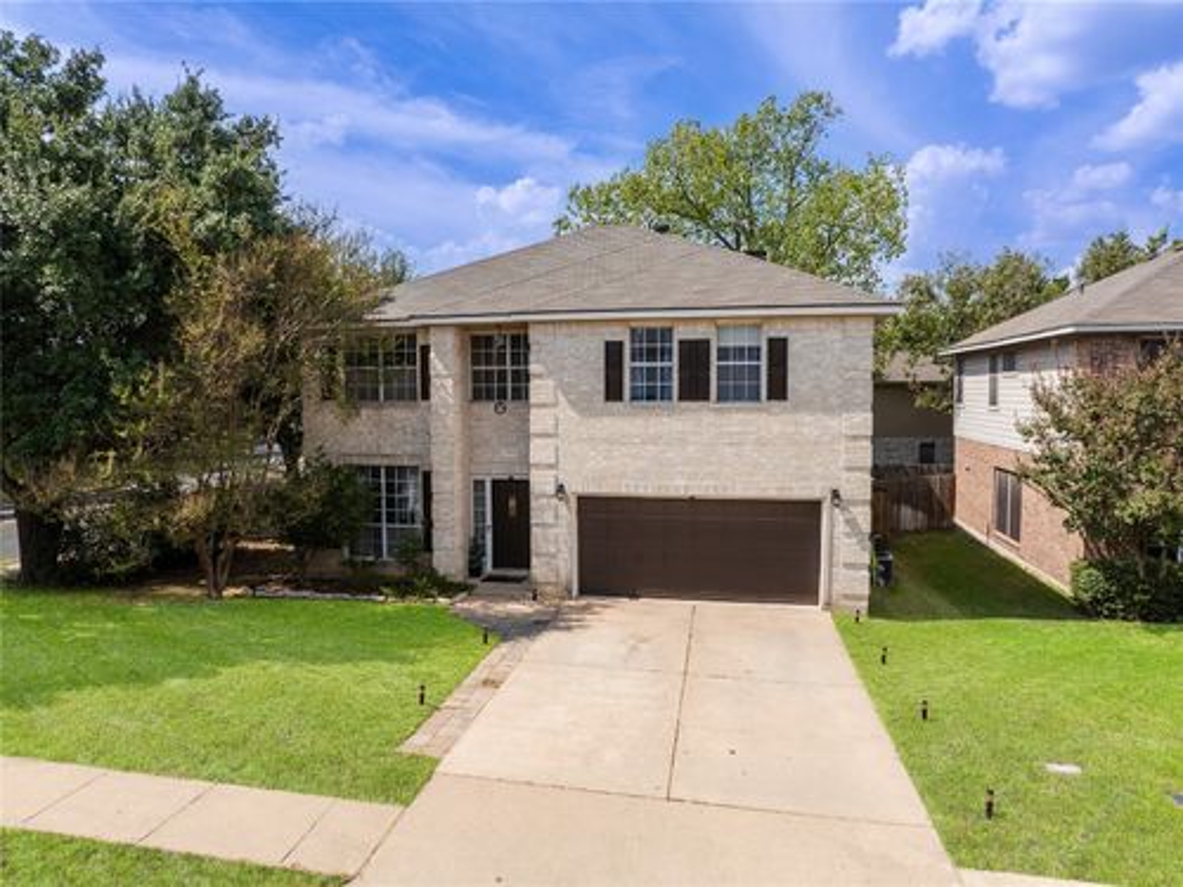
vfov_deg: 56.8
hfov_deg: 71.6
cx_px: 592
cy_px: 444
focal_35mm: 24
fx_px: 820
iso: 100
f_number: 4
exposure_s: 1/3200
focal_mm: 12.29
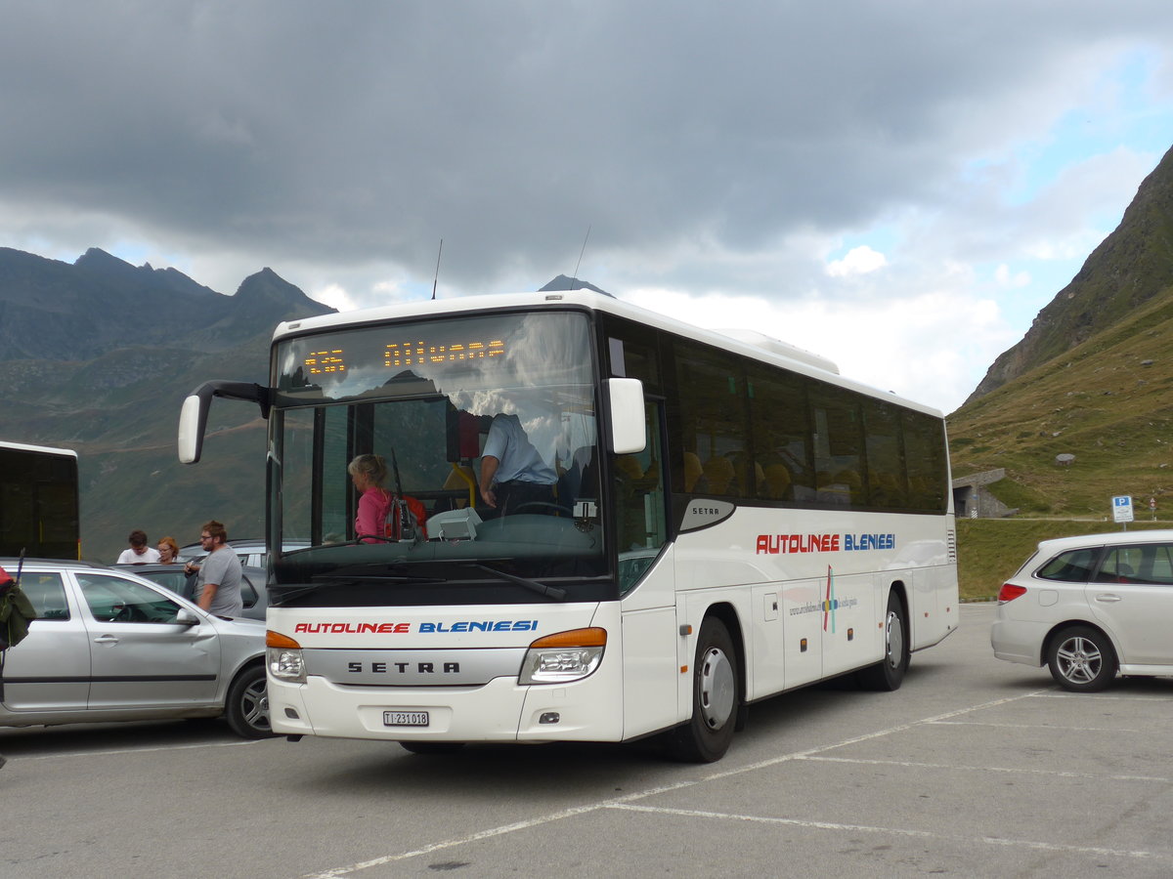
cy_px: 440
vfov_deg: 31.5
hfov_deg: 41.2
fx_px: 1559
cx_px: 586
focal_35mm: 46
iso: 80
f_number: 3
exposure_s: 1/400
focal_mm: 9.5
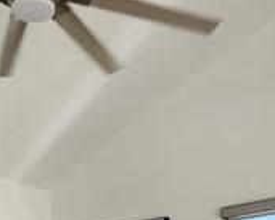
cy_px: 459
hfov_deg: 24.6
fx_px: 619
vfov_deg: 15.5
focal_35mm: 76
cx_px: 48
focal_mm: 1.74
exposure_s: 1/120
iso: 64
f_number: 2.2
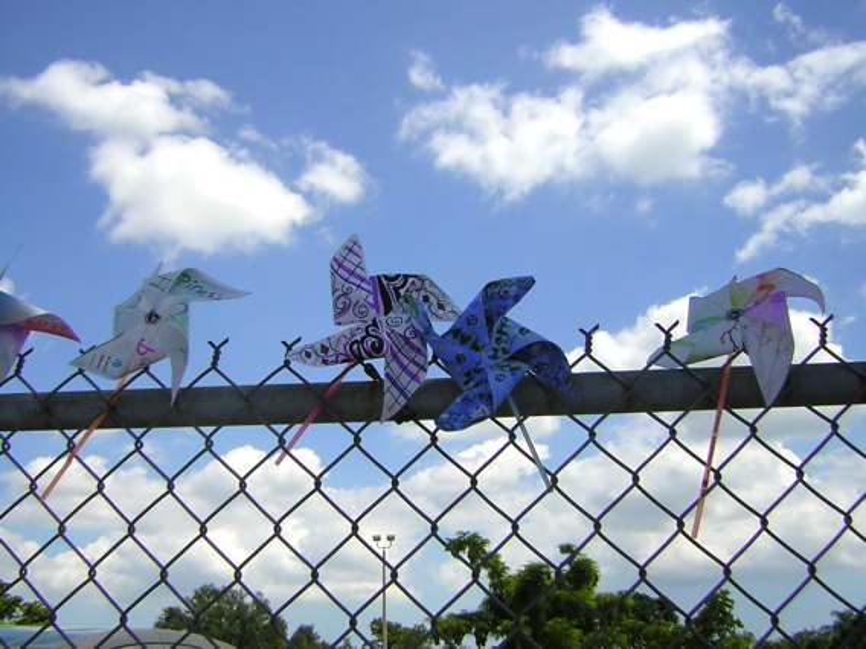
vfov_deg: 39.7
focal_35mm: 36
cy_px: 324
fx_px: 901
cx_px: 433
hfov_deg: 51.4
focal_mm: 4.7
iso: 50
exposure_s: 1/573
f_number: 5.2
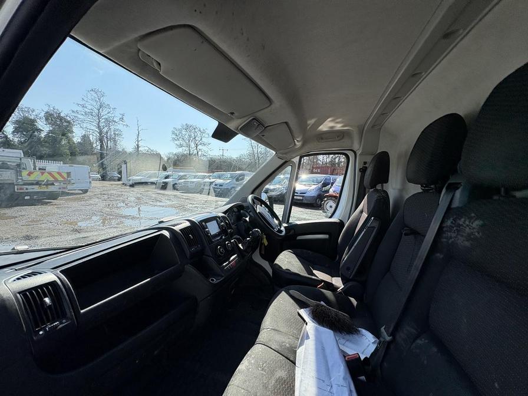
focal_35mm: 14
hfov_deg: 102.1
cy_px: 198
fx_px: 214
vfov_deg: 85.7
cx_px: 264
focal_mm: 2.22
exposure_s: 1/1178
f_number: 2.2
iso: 64
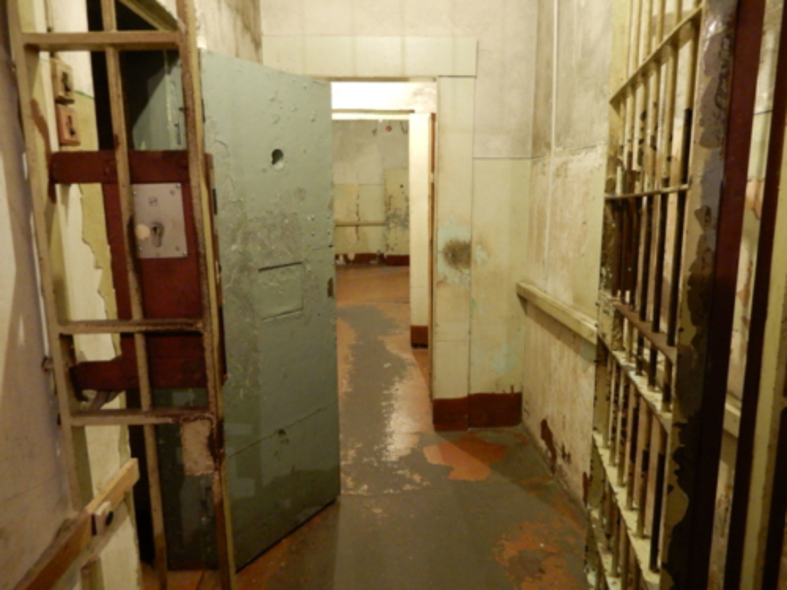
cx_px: 394
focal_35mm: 24
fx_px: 546
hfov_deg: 71.6
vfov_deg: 56.8
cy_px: 295
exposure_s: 1/5
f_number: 3.4
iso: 800
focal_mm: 4.3
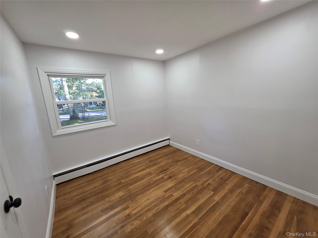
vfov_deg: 89.9
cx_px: 159
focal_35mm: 13
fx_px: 119
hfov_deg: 106.2
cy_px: 119
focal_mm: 2.2
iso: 200
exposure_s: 1/120
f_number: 1.9
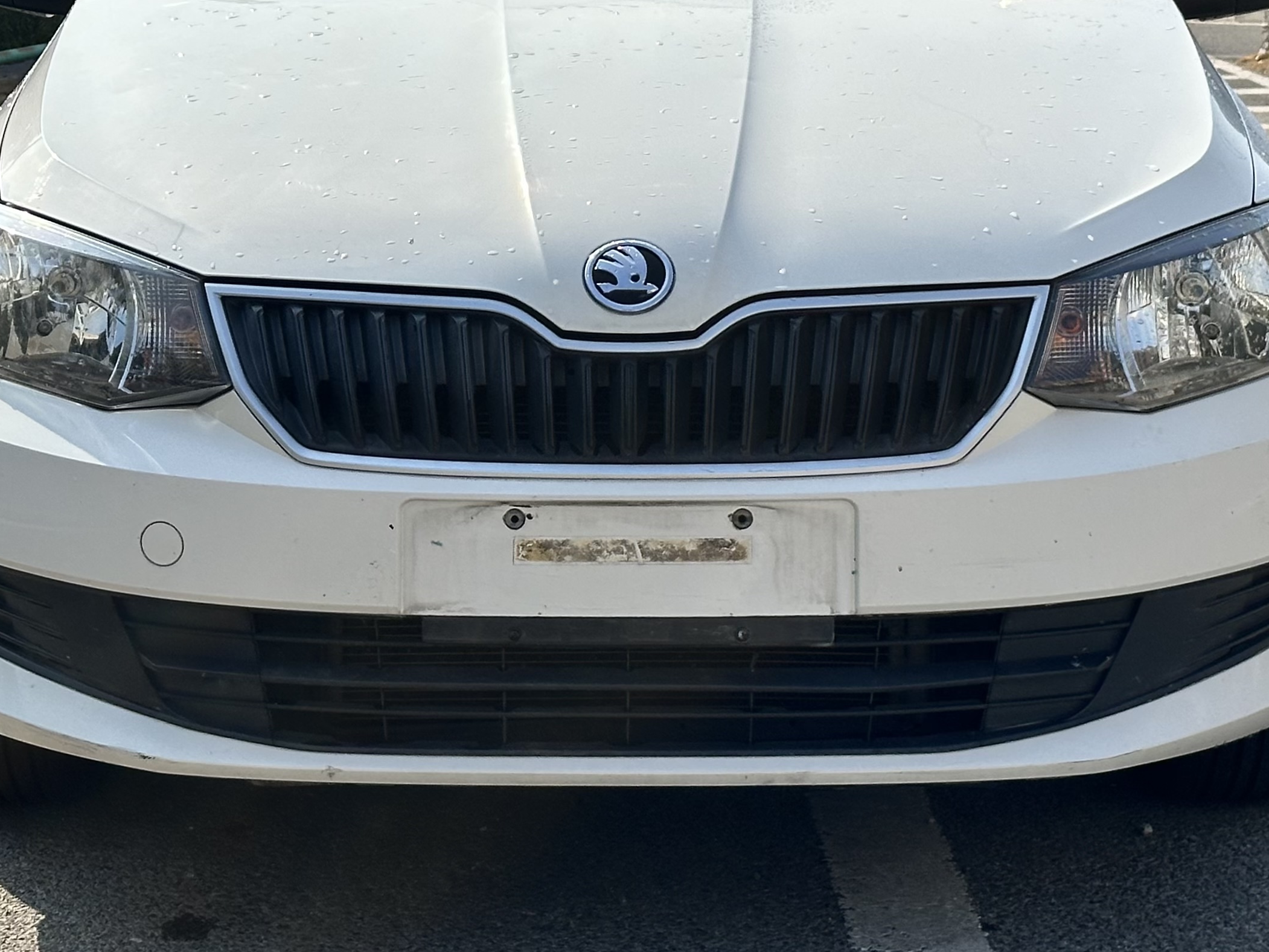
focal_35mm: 72
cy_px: 277
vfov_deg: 20.3
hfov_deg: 27.0
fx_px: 2640
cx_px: 617
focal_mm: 6.86
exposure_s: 1/4785
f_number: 1.78
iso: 64
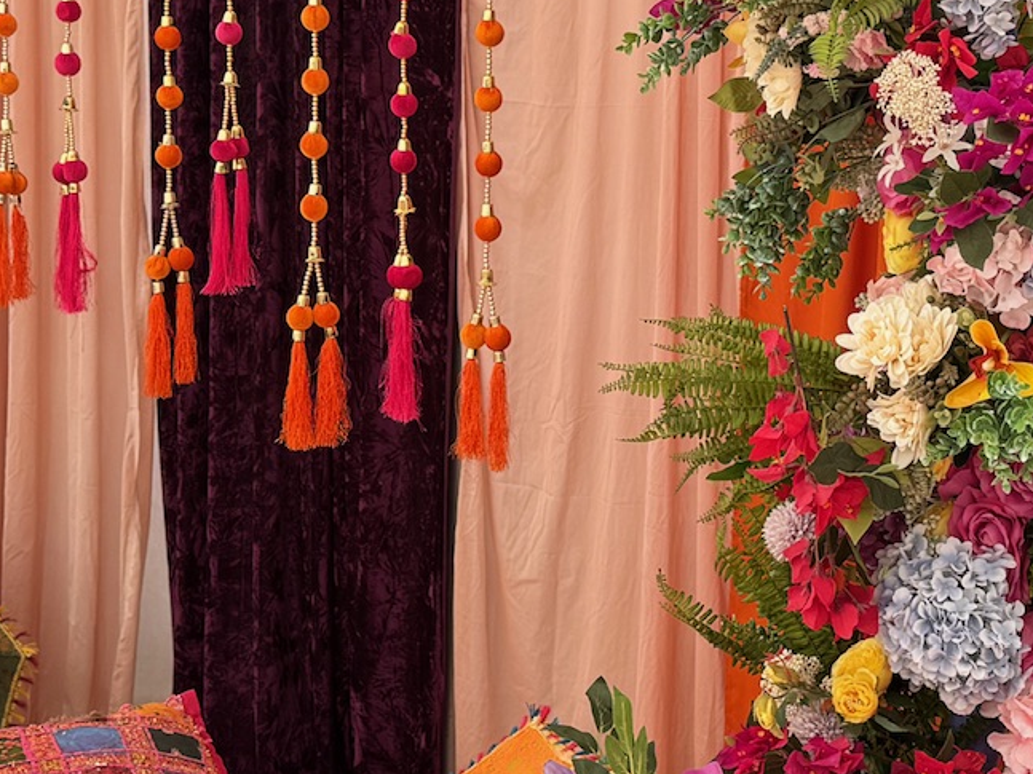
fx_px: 2268
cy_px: 267
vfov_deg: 19.3
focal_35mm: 76
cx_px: 774
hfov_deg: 25.4
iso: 50
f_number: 1.78
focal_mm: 6.76
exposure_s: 1/123
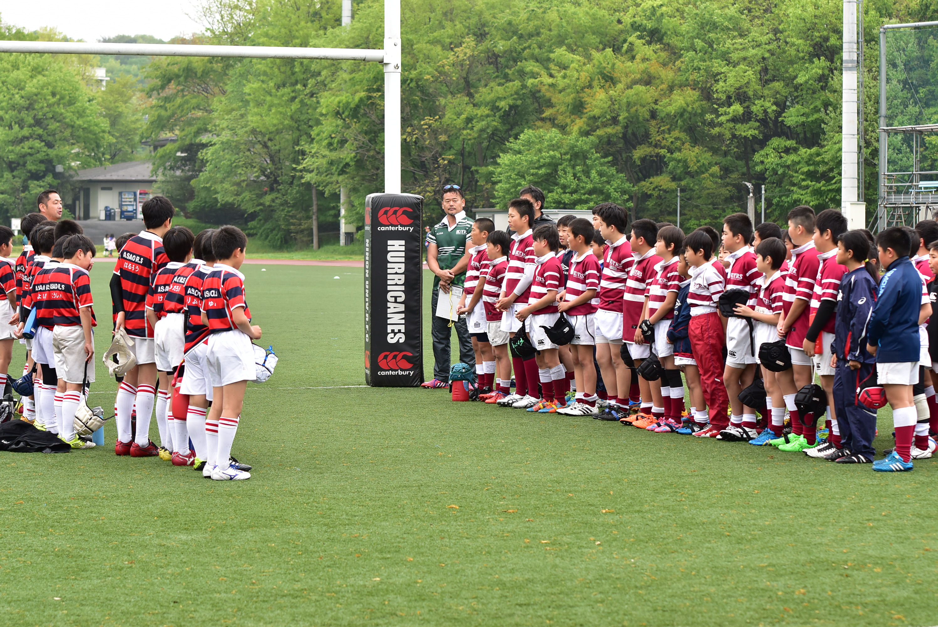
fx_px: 2738
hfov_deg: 19.4
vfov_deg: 13.1
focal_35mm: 105
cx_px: 469
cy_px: 314
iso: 320
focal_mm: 70
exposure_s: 1/320
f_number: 4.5
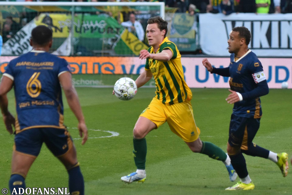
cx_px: 146
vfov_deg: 6.5
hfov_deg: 9.8
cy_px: 98
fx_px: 1703
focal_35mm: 210
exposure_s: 1/640
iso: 1000
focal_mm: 140
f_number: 2.8
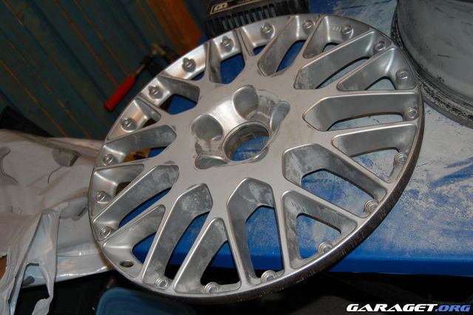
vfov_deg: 28.9
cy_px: 158
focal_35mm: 46
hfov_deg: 42.3
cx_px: 236
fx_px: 611
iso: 400
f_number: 4.5
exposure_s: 1/60
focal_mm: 31
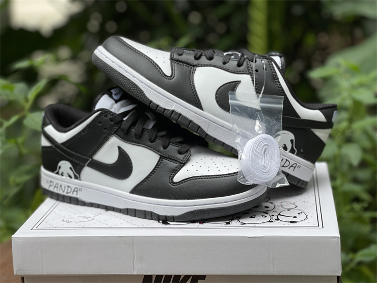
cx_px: 188
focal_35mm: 64
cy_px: 142
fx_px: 697
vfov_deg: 22.9
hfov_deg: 30.3
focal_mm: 7.5
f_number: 2.2
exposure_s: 1/162
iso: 25
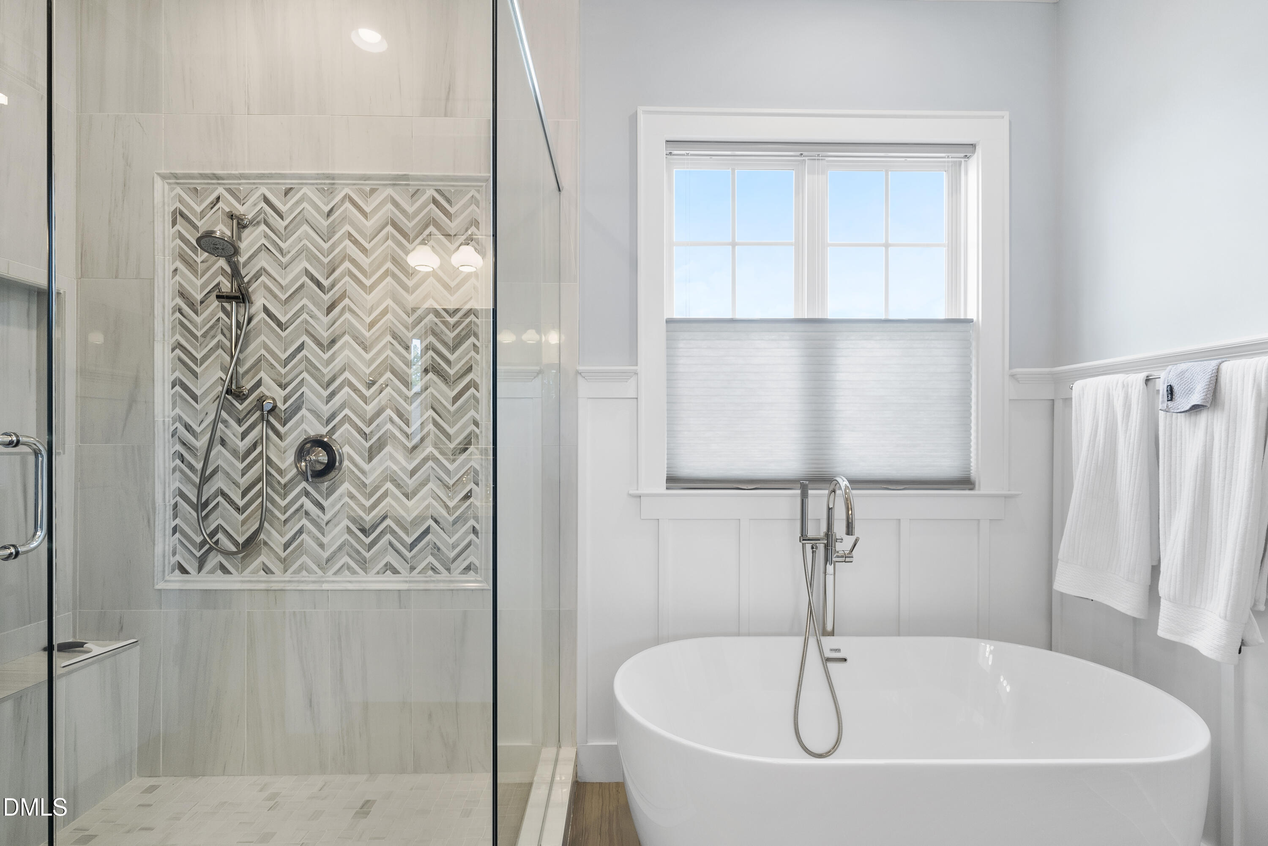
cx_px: 634
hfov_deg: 100.4
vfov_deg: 77.4
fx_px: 529
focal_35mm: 15
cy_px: 423
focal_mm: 15
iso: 800
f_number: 7.1
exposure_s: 1/15
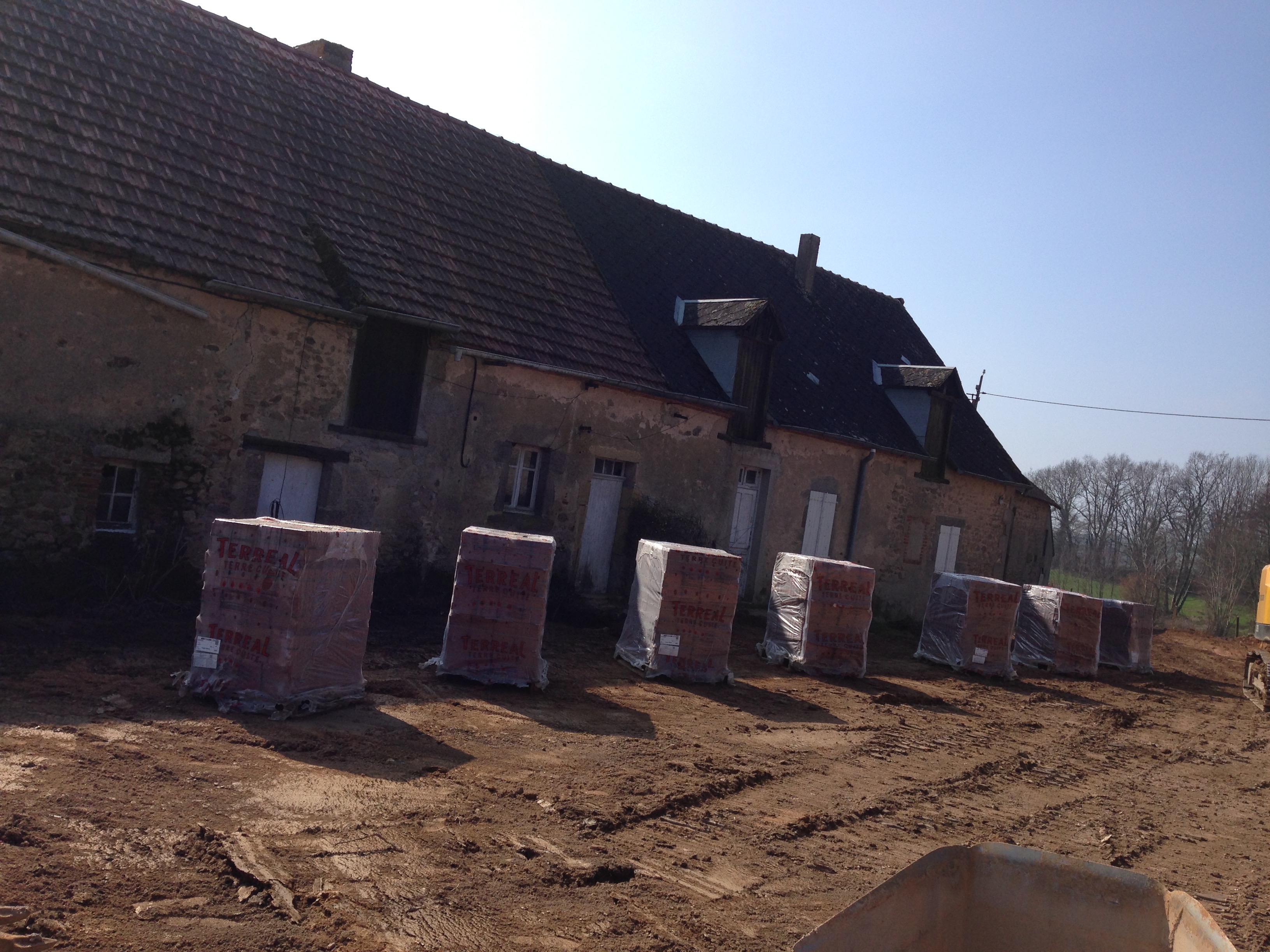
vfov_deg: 42.9
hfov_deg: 55.4
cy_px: 476
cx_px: 635
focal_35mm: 33
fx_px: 1211
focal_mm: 4.12
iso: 50
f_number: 2.4
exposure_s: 1/1695
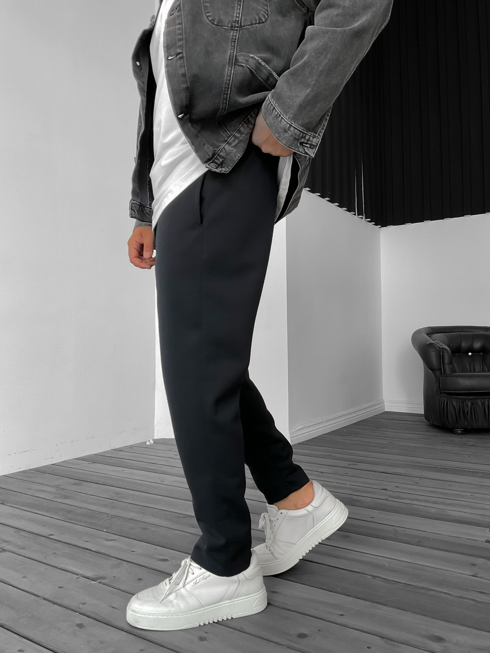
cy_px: 326
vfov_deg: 61.7
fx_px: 547
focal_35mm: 29
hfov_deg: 48.2
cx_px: 245
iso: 64
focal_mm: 3
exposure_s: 1/120
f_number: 1.8
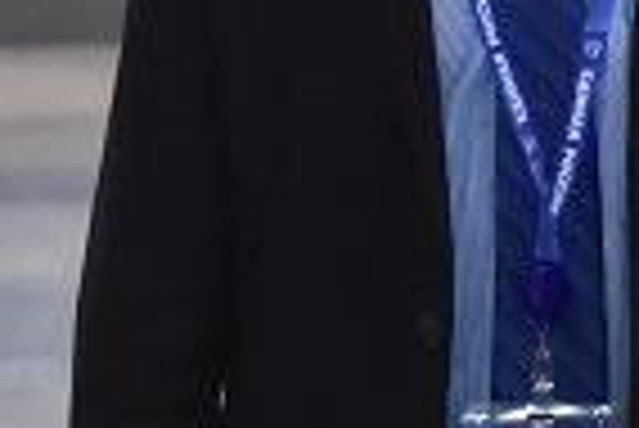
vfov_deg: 5.4
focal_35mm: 253
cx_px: 1040
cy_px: -293
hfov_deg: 7.9
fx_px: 4495
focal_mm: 40
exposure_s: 1/80
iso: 3200
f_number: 5
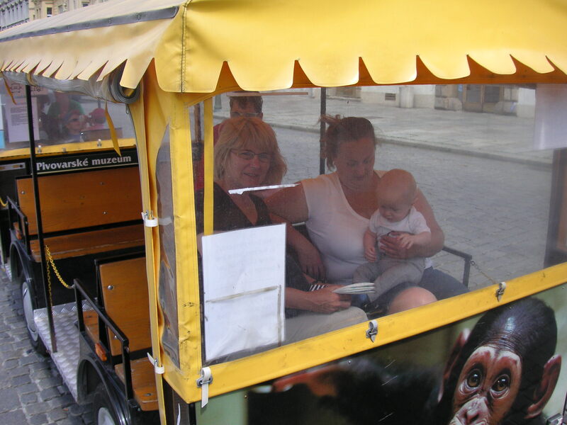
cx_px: 284
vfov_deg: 38.7
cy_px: 212
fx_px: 606
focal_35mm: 37
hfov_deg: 50.1
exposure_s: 1/500
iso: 50
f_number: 2.8
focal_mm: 6.1
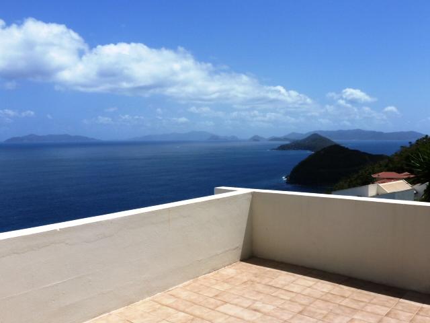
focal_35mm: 33
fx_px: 410
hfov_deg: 55.4
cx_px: 215
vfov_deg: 42.9
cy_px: 162
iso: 100
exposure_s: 1/640
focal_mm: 5.9
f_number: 5.6
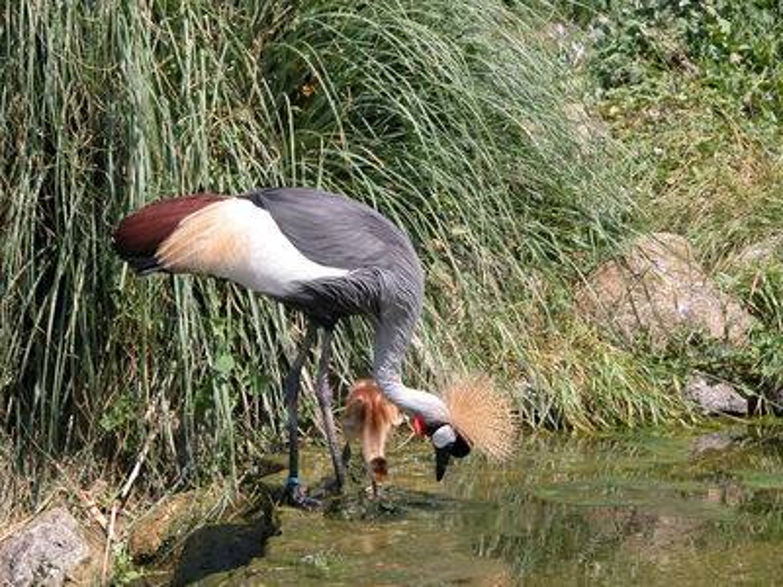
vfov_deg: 10.0
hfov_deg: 13.3
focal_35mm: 148
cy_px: 294
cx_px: 392
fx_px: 3348
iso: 100
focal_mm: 37.7
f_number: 4.9
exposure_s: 1/353
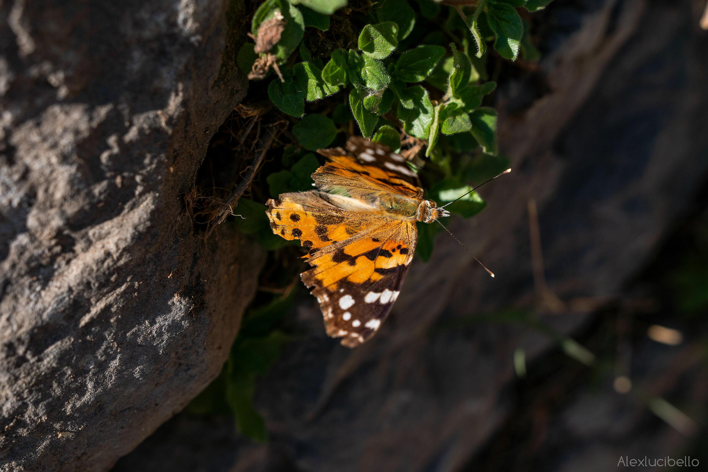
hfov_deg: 37.9
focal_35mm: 52
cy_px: 236
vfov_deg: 25.8
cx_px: 354
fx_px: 1032
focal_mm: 35
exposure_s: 1/800
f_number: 5.6
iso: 100
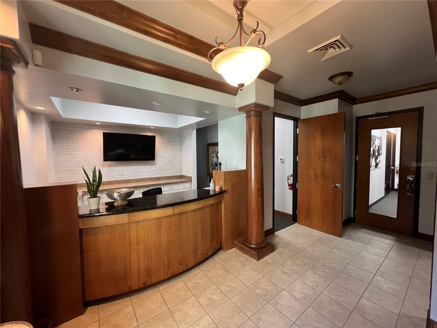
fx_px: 164
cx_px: 218
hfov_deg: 106.2
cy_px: 164
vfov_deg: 89.9
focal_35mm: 13
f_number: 1.8
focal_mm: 1.57
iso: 160
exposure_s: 1/60
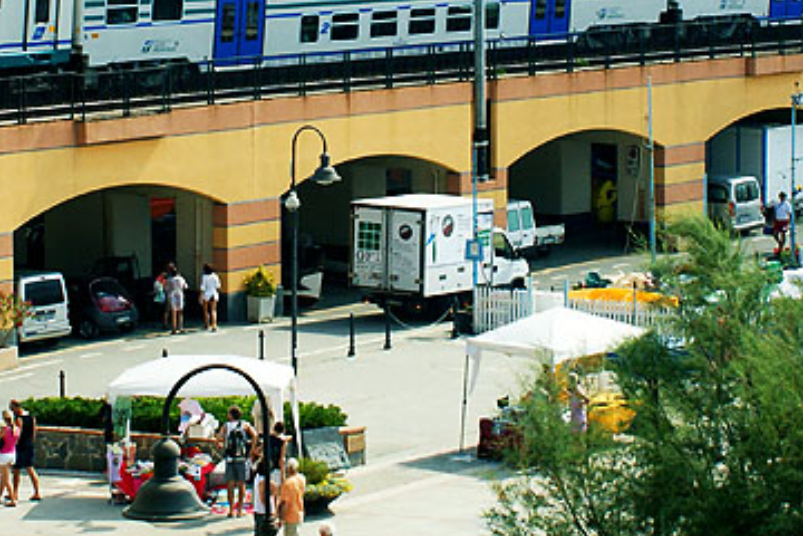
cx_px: 332
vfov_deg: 9.1
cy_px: 9
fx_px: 3333
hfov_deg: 13.7
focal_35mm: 149
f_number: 7.1
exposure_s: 1/500
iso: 200
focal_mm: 35
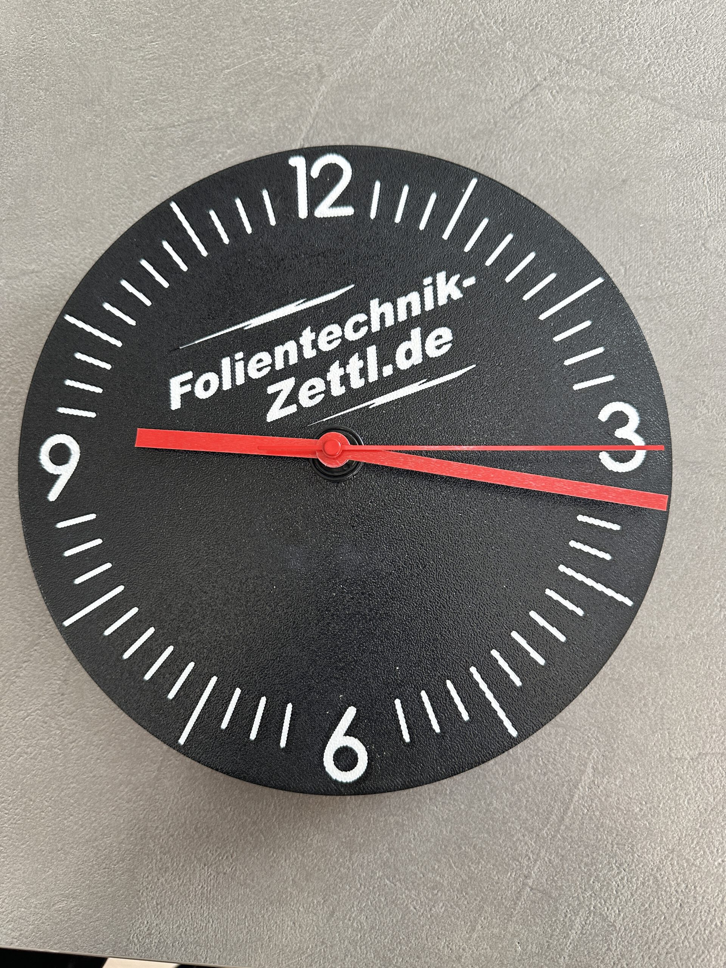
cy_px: 484
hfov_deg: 56.8
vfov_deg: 71.6
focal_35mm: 24
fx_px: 671
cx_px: 363
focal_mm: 6.86
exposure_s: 1/84
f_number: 1.78
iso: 250
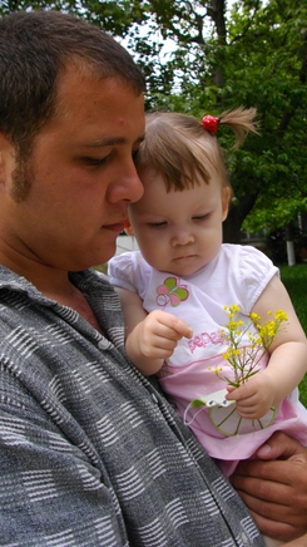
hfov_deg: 32.8
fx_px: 521
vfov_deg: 55.3
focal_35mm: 36
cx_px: 175
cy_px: 272
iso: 100
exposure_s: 1/200
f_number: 2.9
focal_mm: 5.7
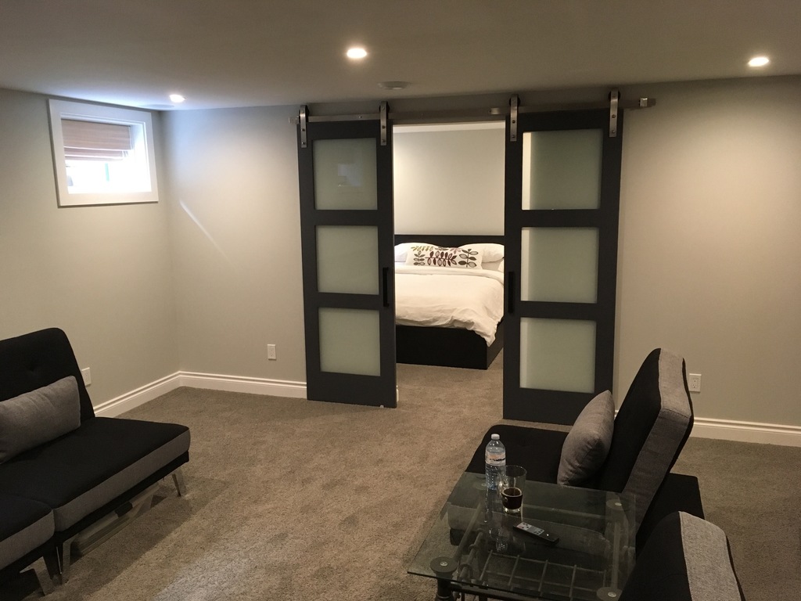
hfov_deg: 61.7
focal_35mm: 29
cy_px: 300
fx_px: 671
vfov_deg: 48.2
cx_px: 400
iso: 160
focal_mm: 4.15
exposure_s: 1/30
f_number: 2.2
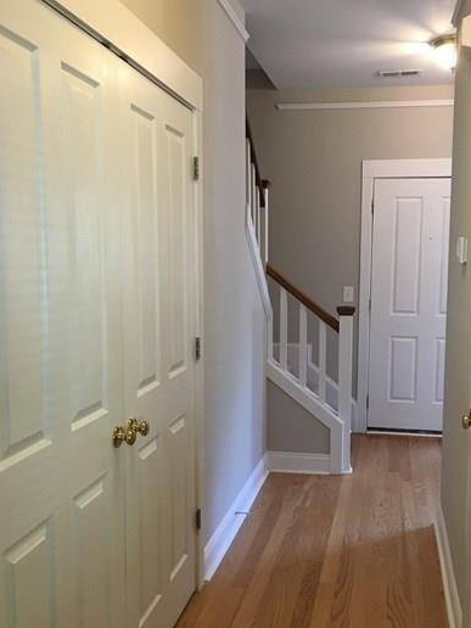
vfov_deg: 51.3
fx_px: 653
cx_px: 284
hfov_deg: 39.5
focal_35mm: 36
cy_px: 331
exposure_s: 1/30
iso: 125
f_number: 2.2
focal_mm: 4.15
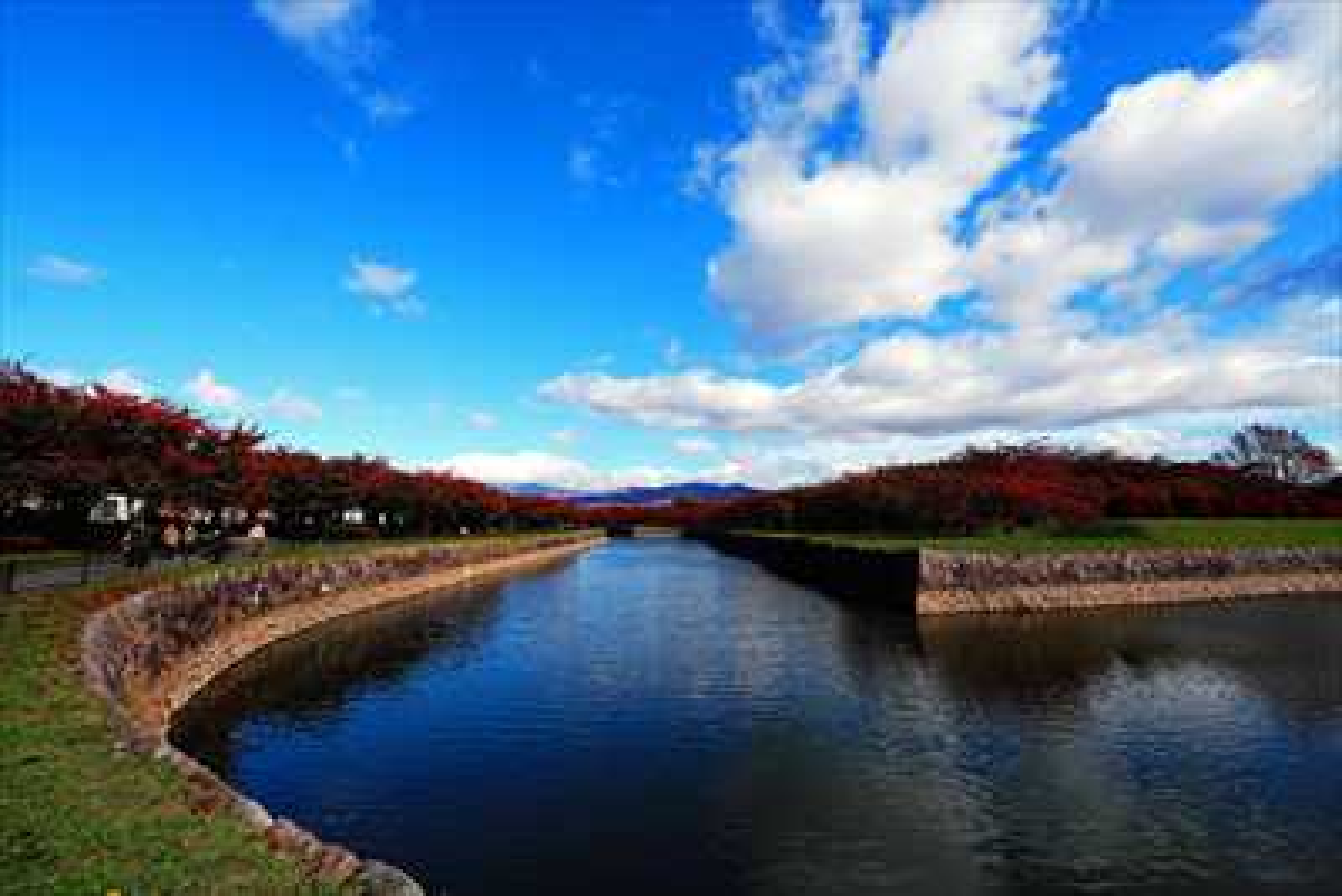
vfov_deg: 77.4
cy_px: 448
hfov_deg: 100.4
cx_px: 671
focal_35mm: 15
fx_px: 559
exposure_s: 1/640
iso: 200
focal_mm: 10
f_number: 8
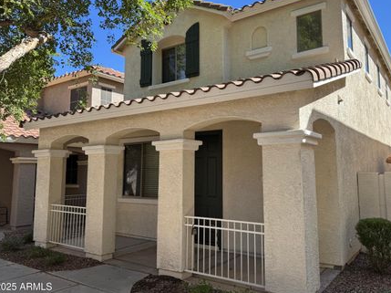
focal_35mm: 28
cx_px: 222
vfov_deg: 49.6
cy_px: 131
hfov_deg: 63.2
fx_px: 316
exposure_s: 1/1524
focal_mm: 6.76
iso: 80
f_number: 1.78
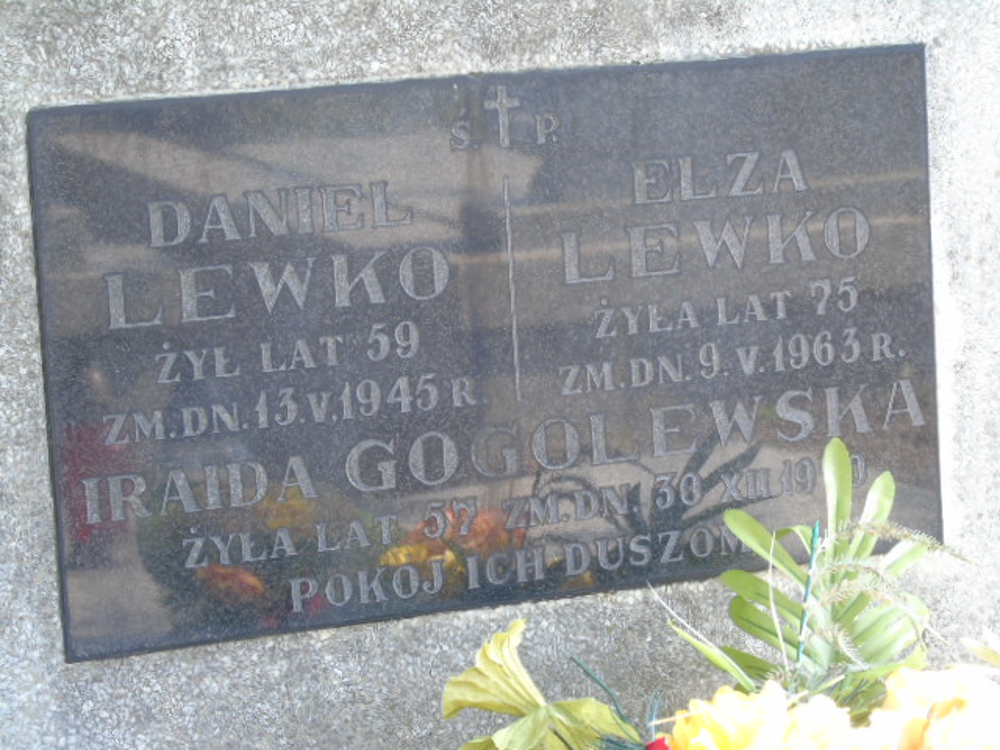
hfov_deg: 18.2
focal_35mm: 108
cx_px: 500
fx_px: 3120
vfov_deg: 13.7
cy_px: 375
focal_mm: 19
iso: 160
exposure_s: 1/50
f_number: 4.4
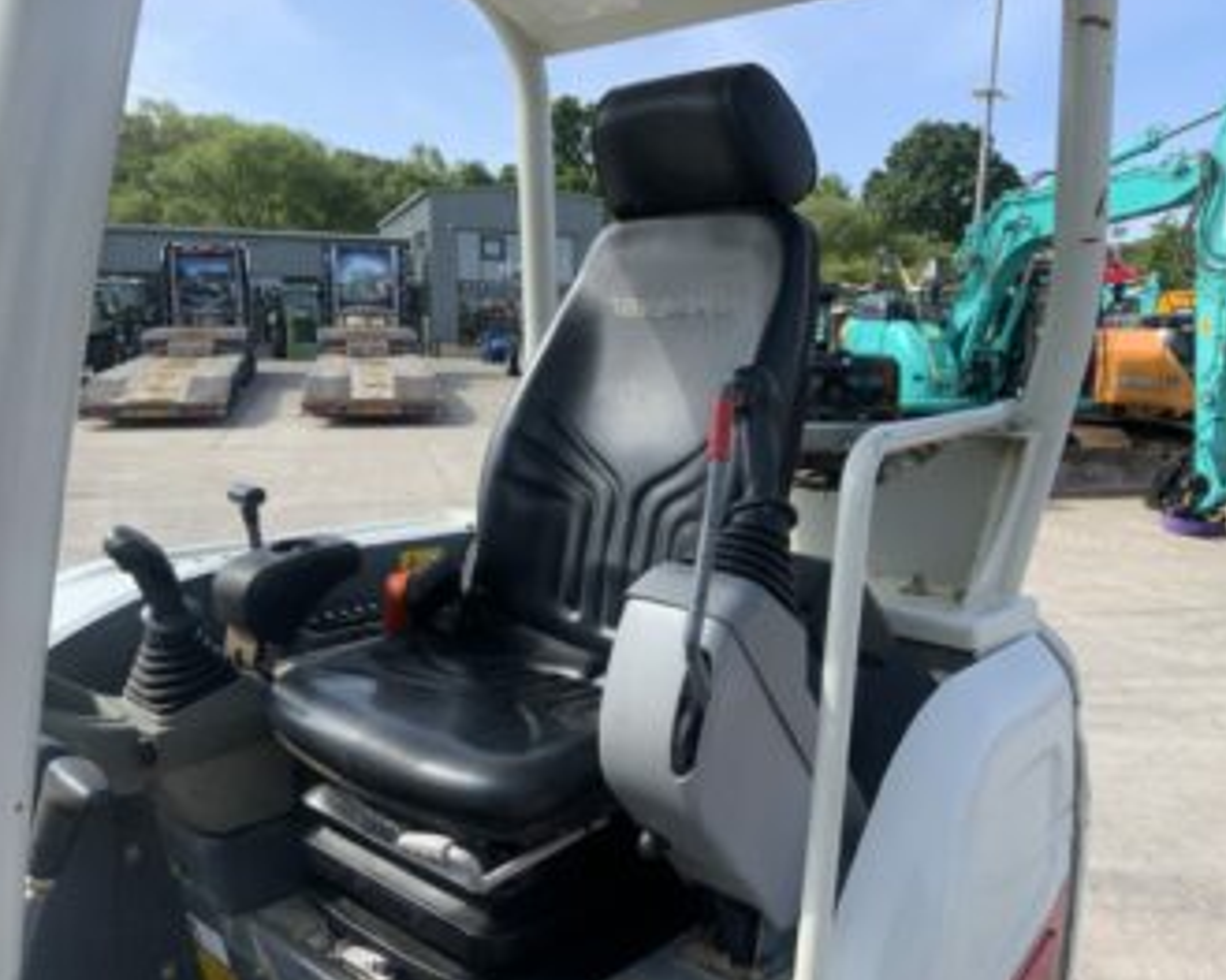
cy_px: 488
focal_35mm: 31
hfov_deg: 57.2
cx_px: 600
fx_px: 1124
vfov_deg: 47.1
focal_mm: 3
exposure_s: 1/855
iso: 16
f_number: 1.8
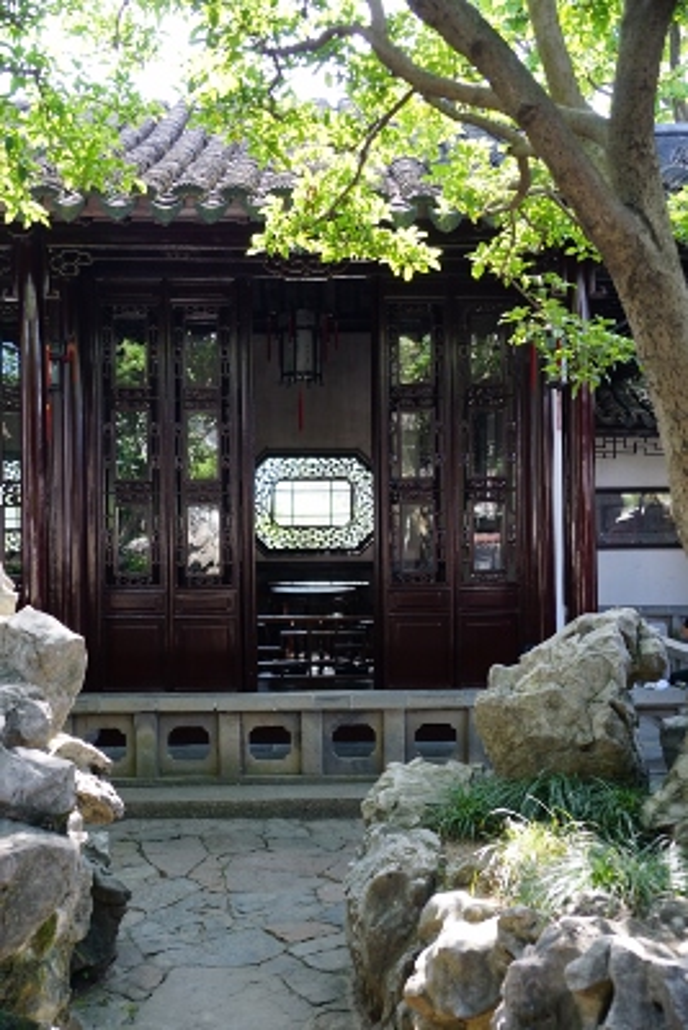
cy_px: 515
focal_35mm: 39
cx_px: 344
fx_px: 1117
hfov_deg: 34.2
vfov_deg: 49.5
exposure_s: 1/60
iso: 125
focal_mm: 26
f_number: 4
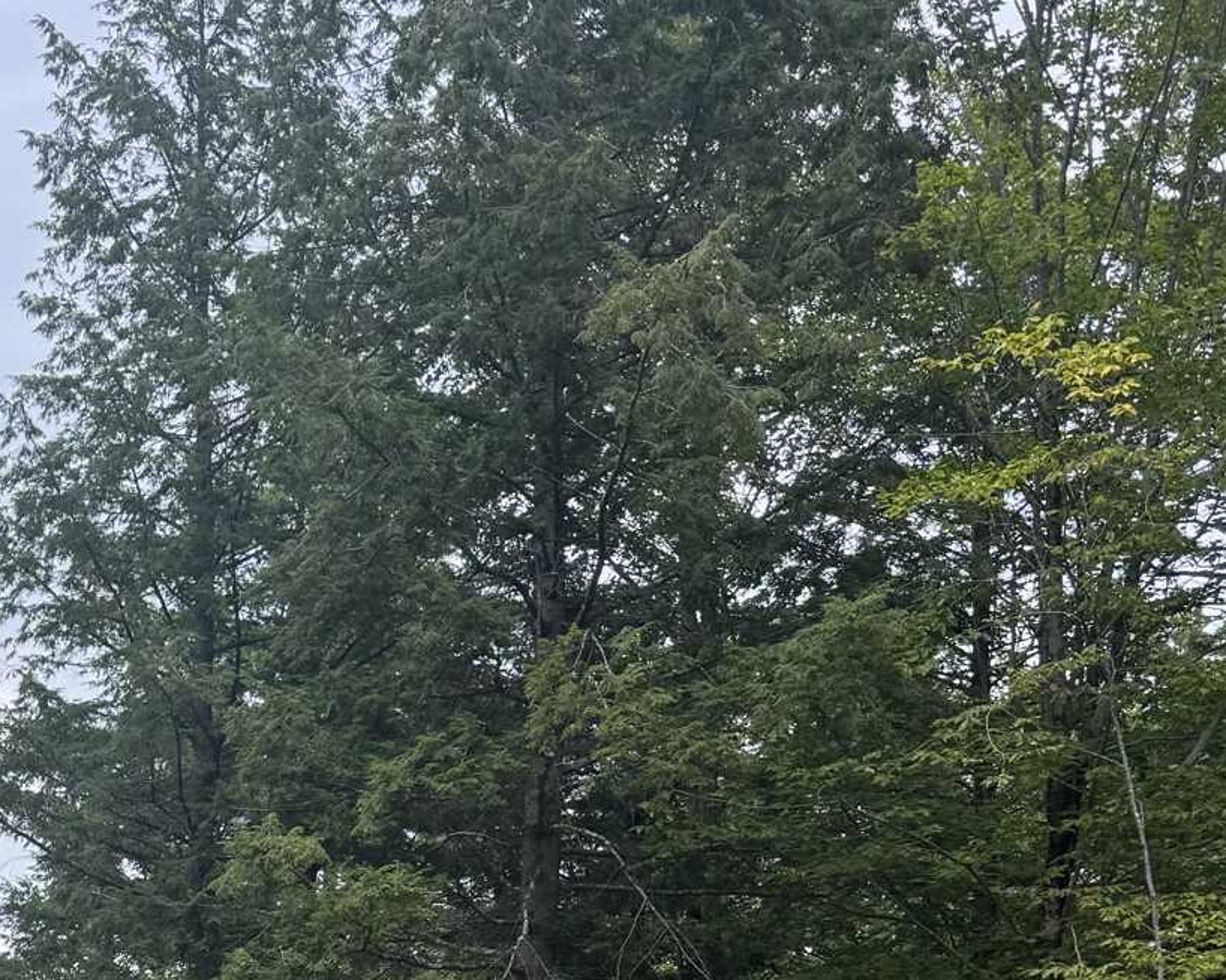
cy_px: 1461
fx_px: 2394
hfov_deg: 28.0
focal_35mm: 66
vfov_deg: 20.0
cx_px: 199
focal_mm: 6.76
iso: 80
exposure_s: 1/747
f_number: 1.78
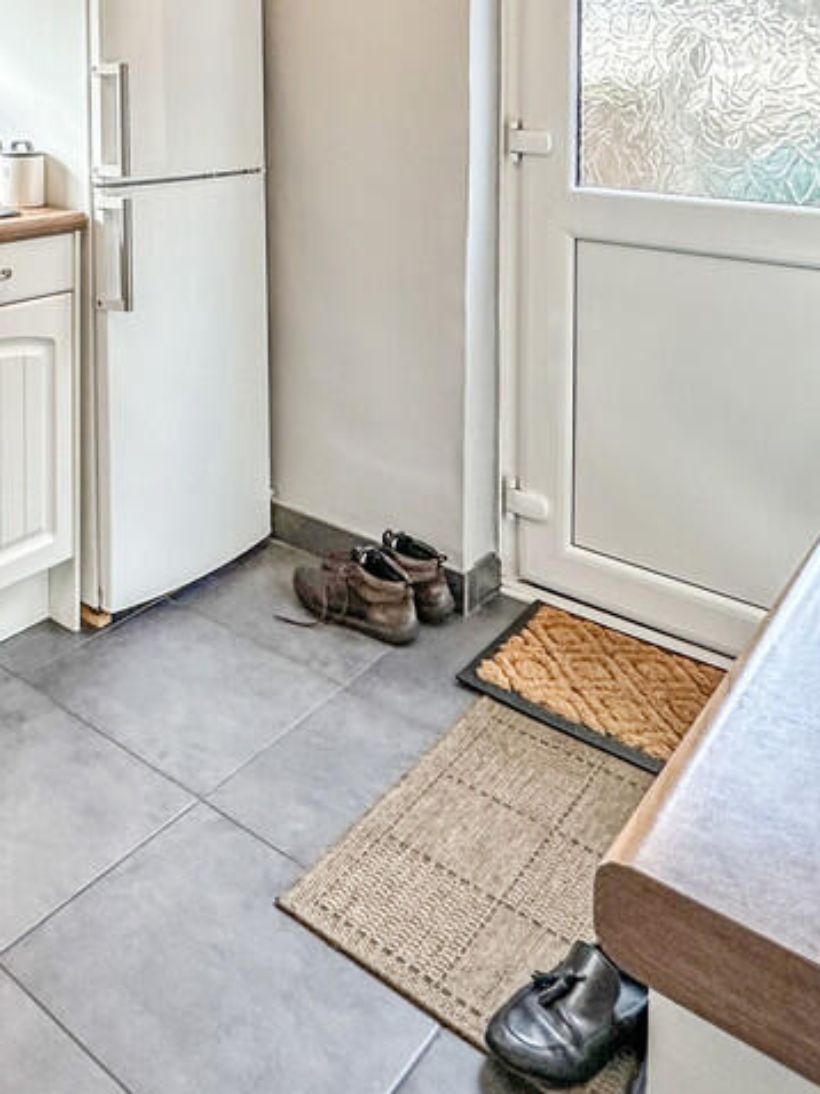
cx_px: 34
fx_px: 948
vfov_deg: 57.4
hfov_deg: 41.7
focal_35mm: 30
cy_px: 293
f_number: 2.2
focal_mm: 2.22
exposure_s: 1/100
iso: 125
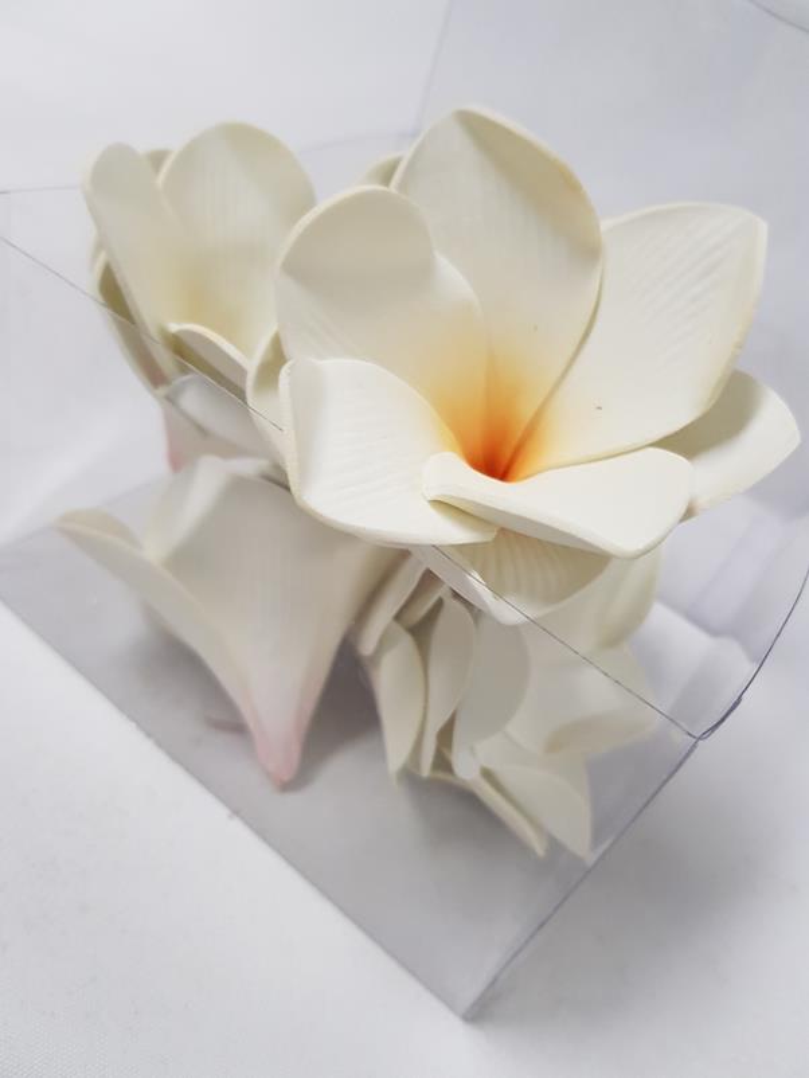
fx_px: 810
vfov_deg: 67.3
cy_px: 539
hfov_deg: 53.1
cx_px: 404
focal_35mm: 26
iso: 160
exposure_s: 1/50
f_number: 1.7
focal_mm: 4.3
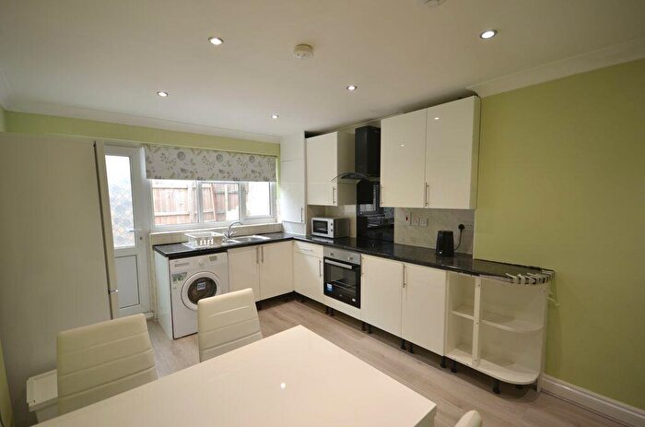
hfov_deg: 100.5
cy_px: 214
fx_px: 268
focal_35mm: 15
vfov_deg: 77.0
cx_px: 322
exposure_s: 1/60
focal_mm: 10
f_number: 4
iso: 400
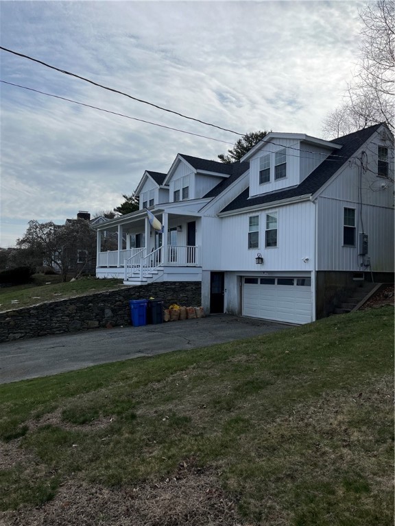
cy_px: 263
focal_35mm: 26
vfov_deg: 67.3
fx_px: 396
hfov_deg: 53.1
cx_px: 198
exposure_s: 1/7353
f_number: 1.6
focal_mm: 5.1
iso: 50
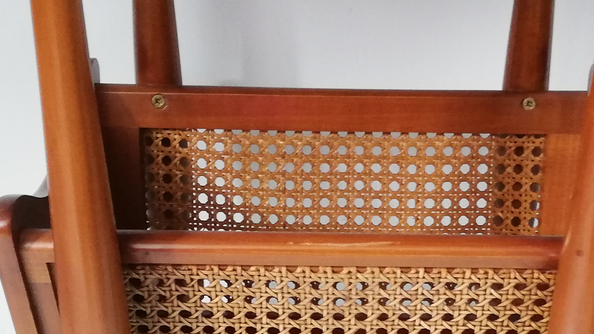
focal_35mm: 73
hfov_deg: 28.9
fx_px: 1150
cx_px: 330
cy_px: 260
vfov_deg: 16.4
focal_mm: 3.81
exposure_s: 1/25
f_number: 2.2
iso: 400
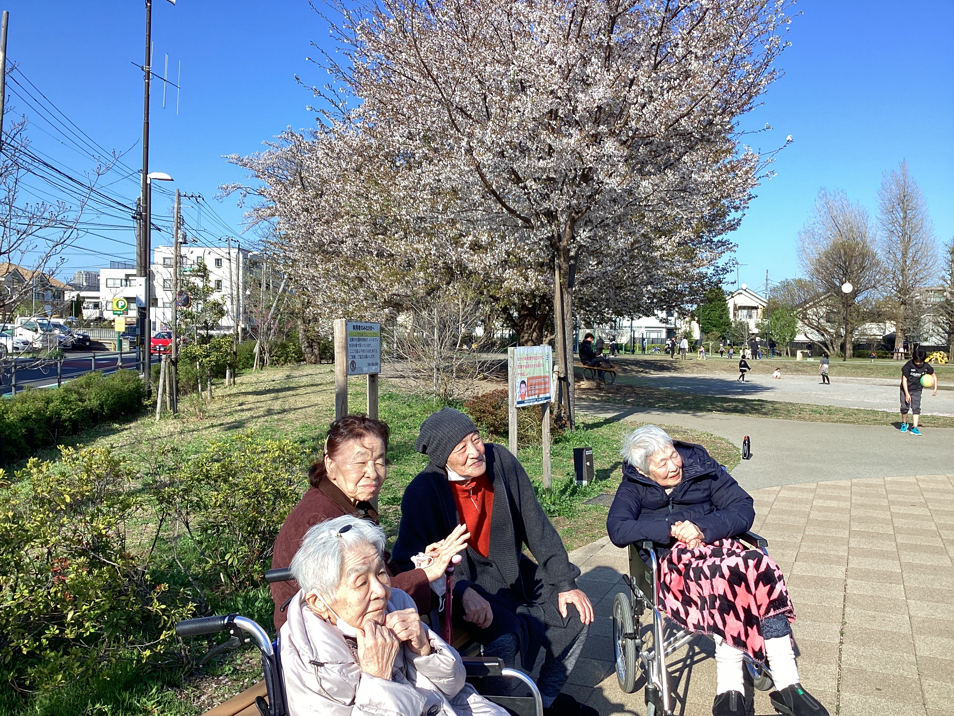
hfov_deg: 58.4
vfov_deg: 45.4
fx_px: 854
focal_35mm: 31
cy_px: 358
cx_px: 477
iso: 25
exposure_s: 1/144
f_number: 2.4
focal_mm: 3.3
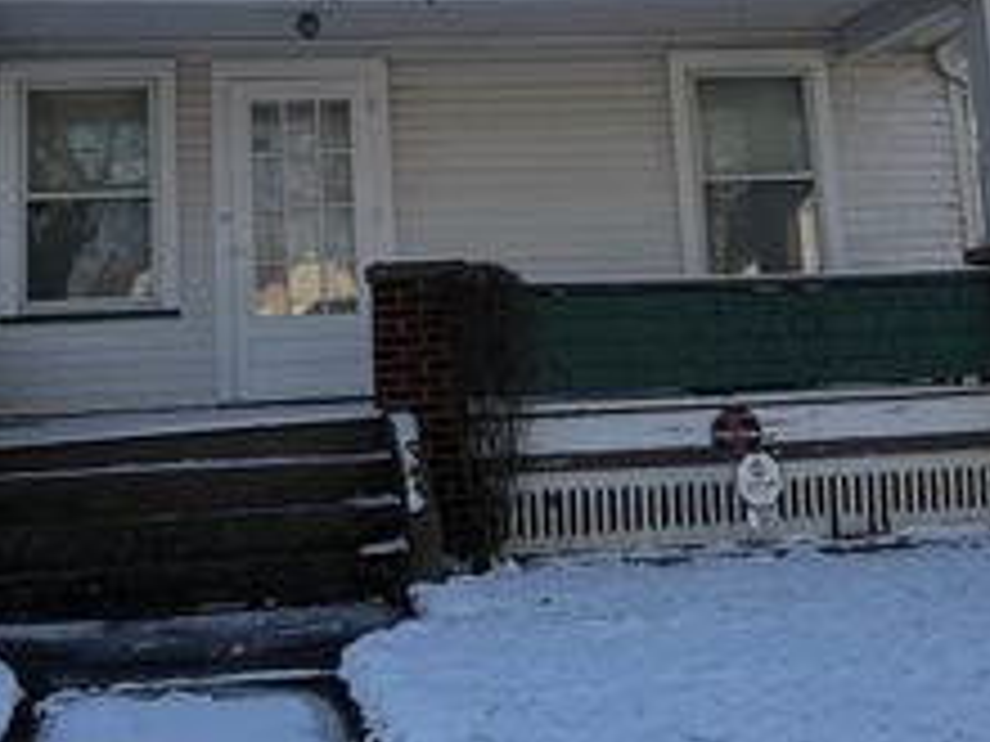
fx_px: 1687
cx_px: 400
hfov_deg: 32.6
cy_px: 79
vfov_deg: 24.1
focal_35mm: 59
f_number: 1.6
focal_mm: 5.96
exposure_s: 1/3623
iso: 50
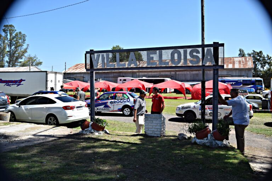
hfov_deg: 57.2
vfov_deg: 40.0
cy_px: 90
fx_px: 249
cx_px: 136
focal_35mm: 33
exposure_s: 1/1600
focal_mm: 22
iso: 400
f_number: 7.1
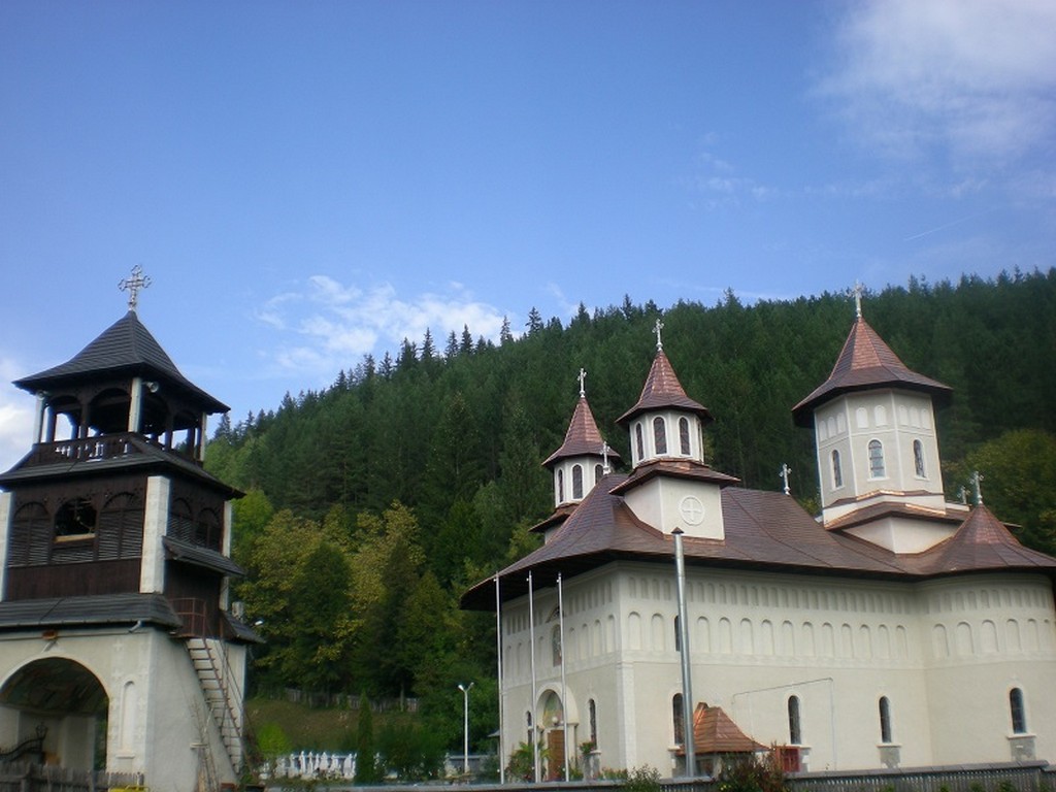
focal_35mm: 38
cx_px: 528
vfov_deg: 37.7
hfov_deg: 49.0
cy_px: 396
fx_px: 1159
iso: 50
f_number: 4.6
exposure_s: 1/227
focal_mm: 6.3
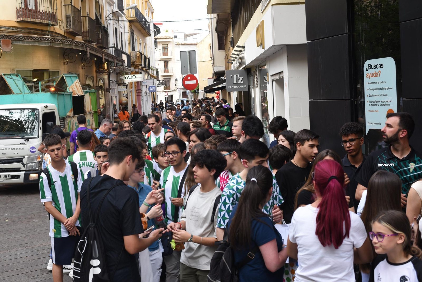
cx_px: 211
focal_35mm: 50
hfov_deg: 39.6
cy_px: 141
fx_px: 586
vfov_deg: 27.0
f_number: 6.3
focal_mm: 50
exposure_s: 1/200
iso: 400
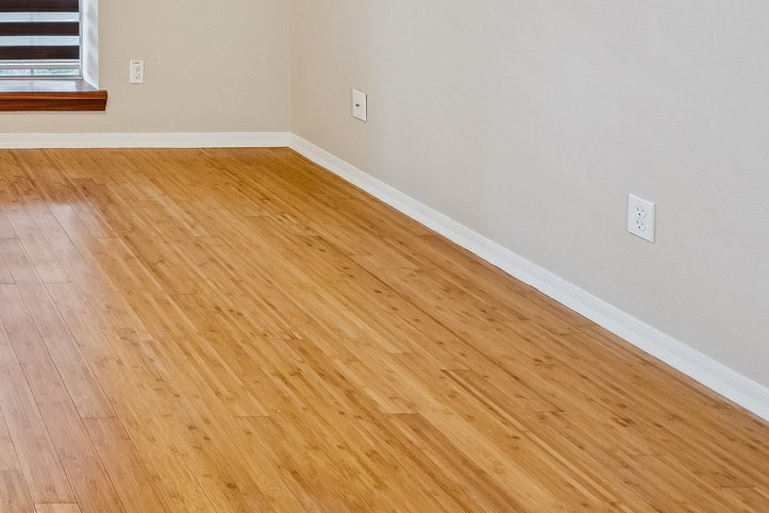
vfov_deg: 31.4
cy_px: -128
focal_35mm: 34
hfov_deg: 38.0
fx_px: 726
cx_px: -195
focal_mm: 12
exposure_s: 1/10
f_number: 8
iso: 640
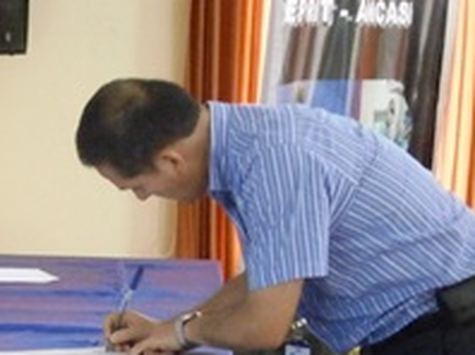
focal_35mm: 136
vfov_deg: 10.8
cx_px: -22
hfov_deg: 14.3
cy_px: 329
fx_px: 1864
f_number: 3.9
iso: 800
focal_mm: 10.7
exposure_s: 1/15
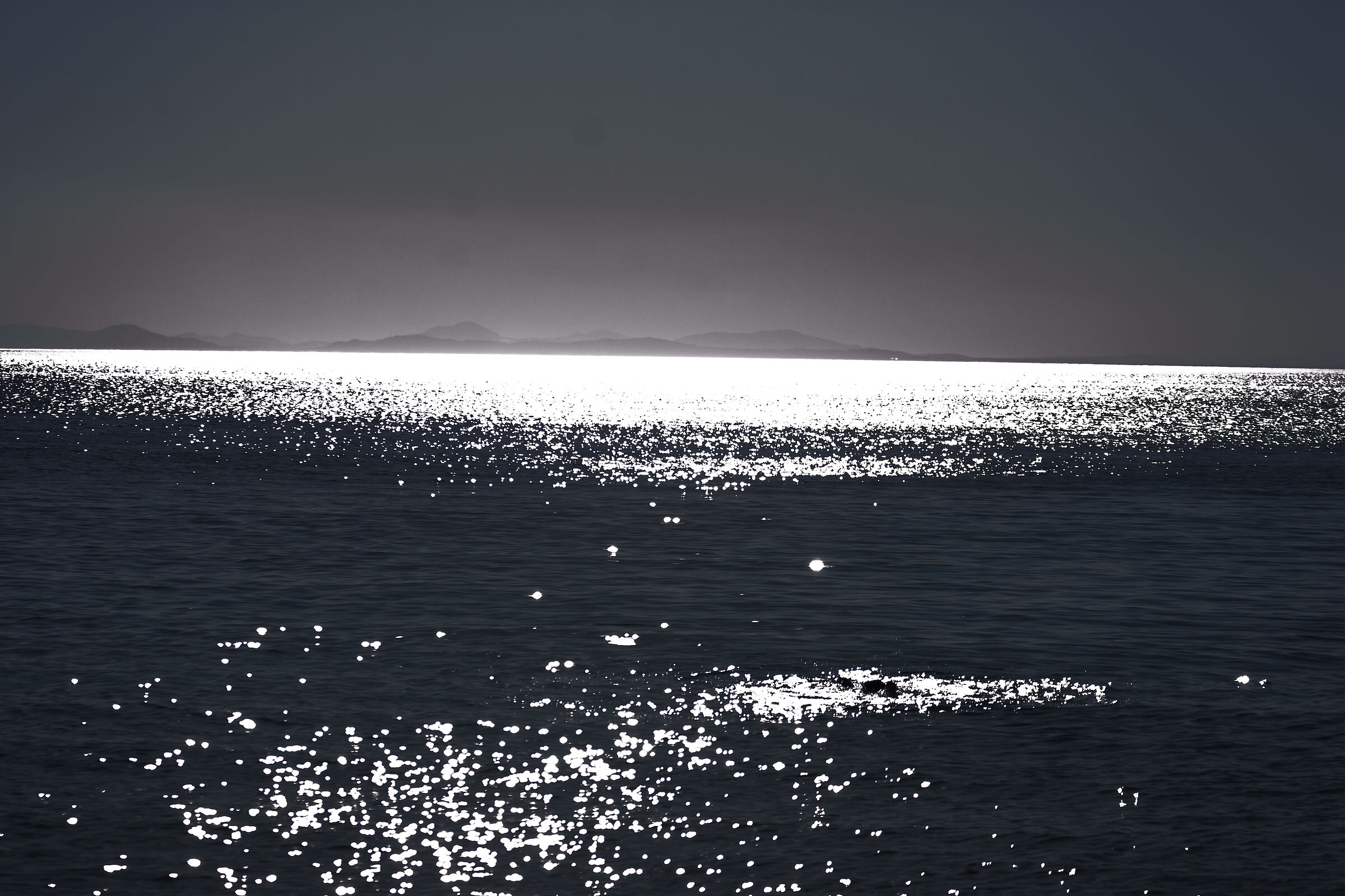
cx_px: 672
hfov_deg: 19.5
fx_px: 3923
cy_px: 448
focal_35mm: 105
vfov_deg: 13.0
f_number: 4.5
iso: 200
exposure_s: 1/1000
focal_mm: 70
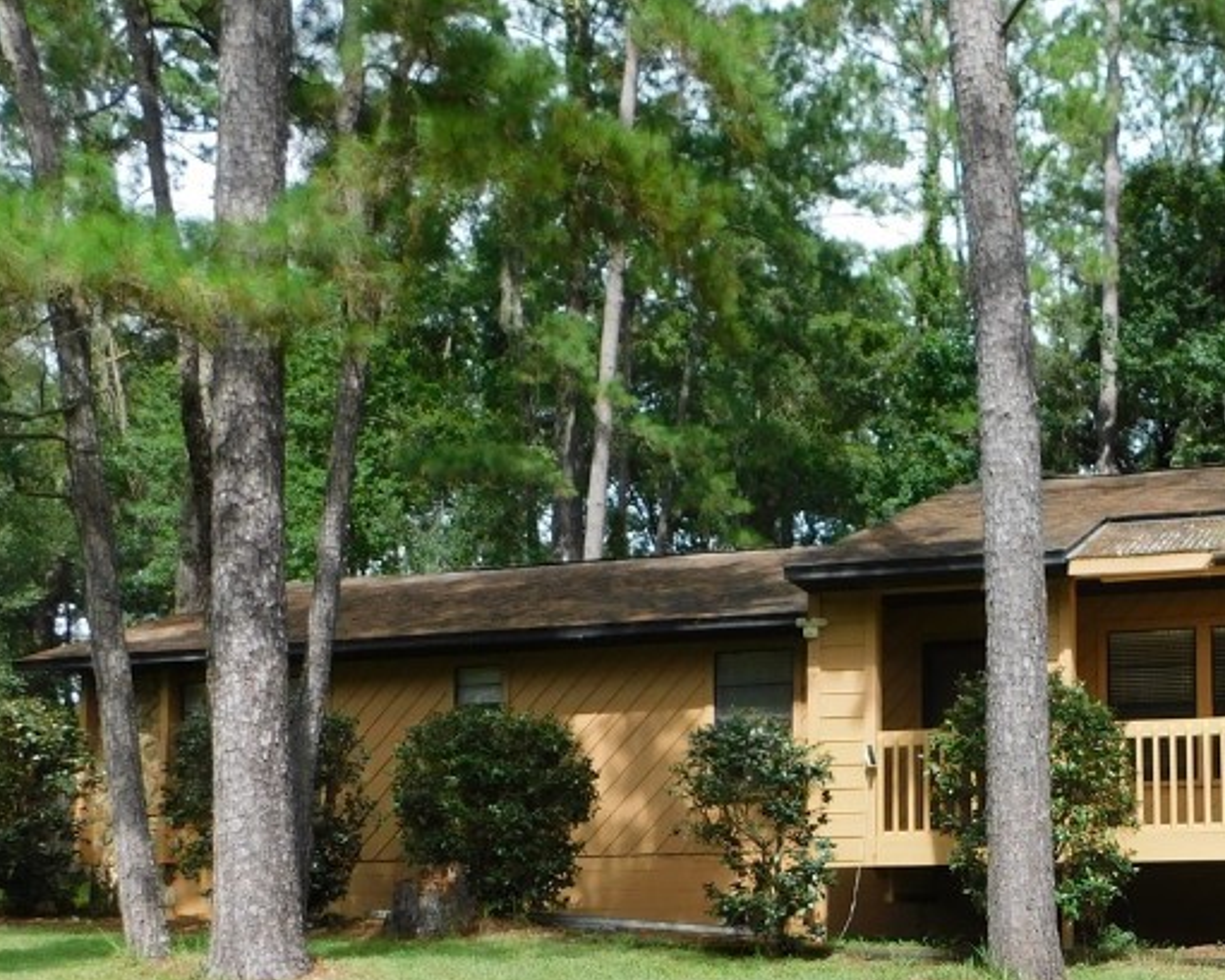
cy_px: 841
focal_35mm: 45
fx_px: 1632
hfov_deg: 38.8
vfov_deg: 32.1
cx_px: 1062
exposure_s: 1/800
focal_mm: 4
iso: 125
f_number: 3
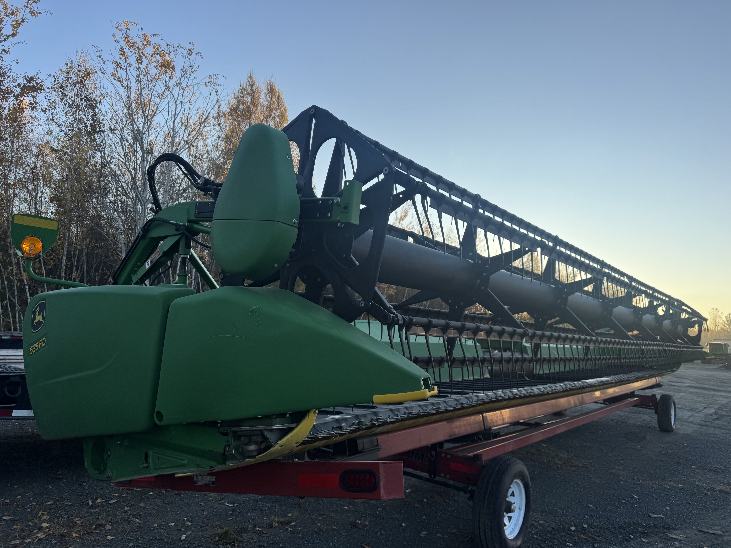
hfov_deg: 71.6
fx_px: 507
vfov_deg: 56.8
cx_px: 366
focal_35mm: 24
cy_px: 274
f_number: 1.78
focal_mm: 6.76
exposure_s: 1/1488
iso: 80
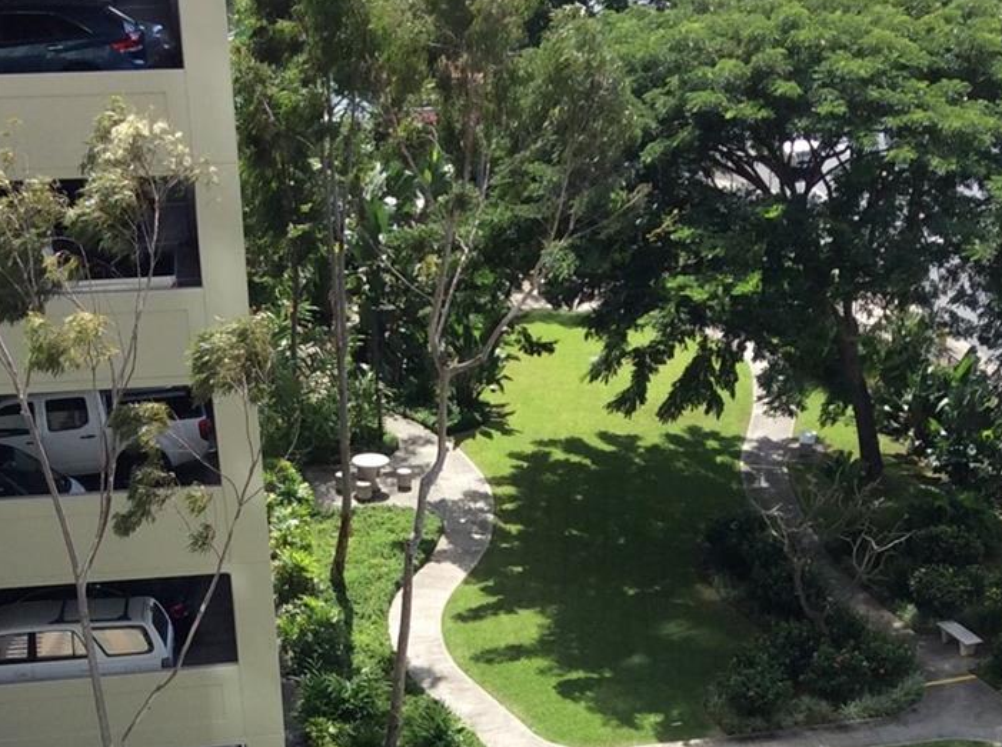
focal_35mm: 73
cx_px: 566
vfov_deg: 19.6
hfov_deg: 26.7
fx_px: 2109
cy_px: 731
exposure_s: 1/829
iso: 32
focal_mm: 3.3
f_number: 2.4
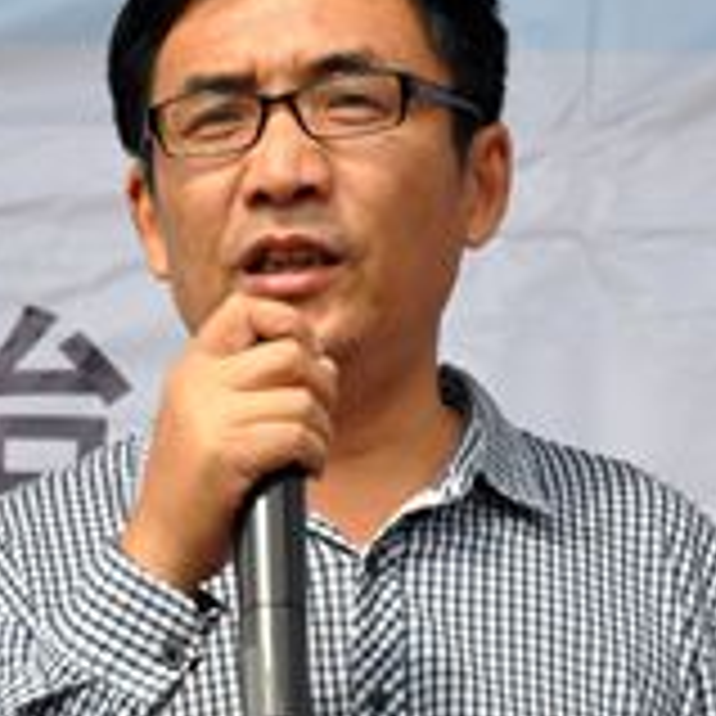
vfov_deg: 5.2
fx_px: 7863
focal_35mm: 336
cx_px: 311
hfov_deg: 5.2
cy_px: 299
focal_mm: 70
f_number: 7.1
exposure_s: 1/250
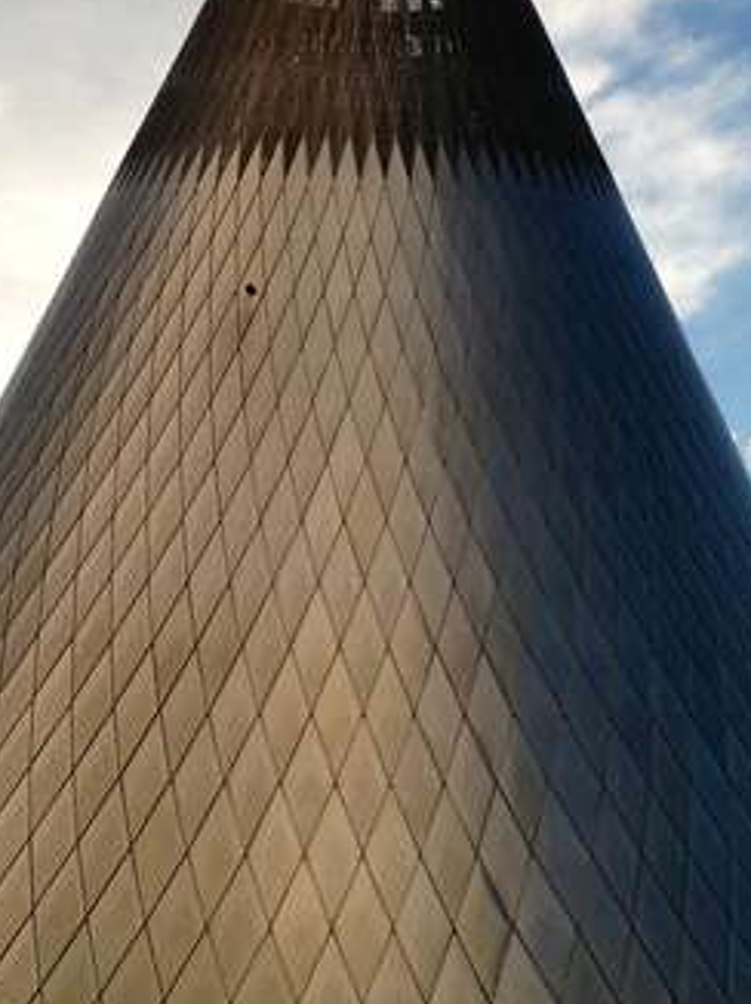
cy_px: 249
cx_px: 360
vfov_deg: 23.9
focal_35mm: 81
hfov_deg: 18.2
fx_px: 2346
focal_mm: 4.13
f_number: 2.4
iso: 50
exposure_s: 1/1595
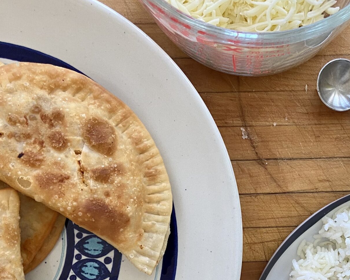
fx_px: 559
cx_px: 255
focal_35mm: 54
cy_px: 238
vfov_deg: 27.3
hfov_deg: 34.2
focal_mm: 4.25
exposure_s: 1/60
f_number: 1.8
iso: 80
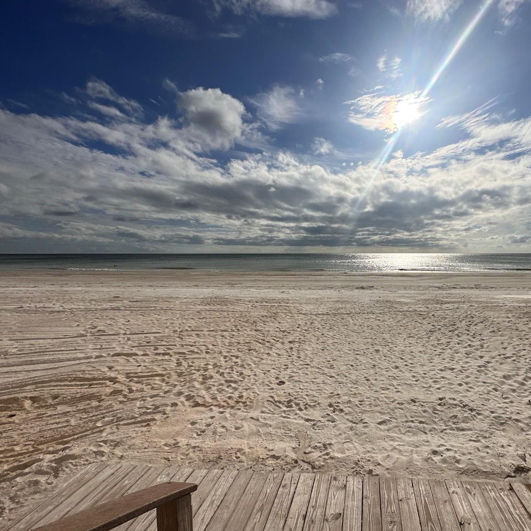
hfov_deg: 81.4
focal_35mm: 17
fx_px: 295
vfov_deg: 84.0
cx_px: 351
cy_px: 270
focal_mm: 2.22
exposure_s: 1/11905
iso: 40
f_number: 2.2
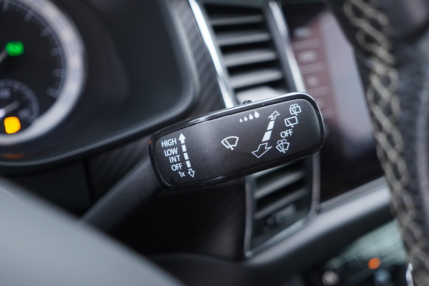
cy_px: 143
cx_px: 214
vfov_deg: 36.9
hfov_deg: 53.1
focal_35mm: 36
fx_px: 429
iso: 500
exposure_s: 1/40
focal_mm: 24
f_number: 2.8
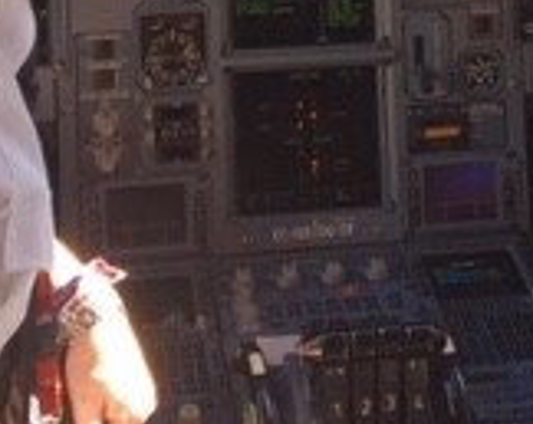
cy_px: -95
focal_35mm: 112
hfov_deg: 17.0
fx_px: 1764
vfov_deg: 13.3
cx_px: 447
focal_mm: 4.15
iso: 40
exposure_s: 1/100
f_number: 2.2
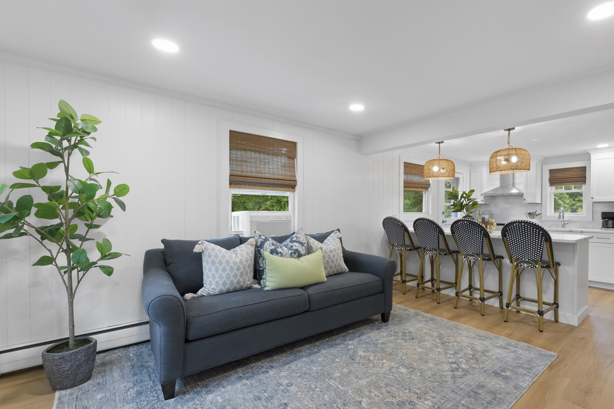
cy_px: 213
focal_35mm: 17
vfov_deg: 70.4
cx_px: 360
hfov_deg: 92.4
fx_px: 290
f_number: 10
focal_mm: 14
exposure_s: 1/25
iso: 2500
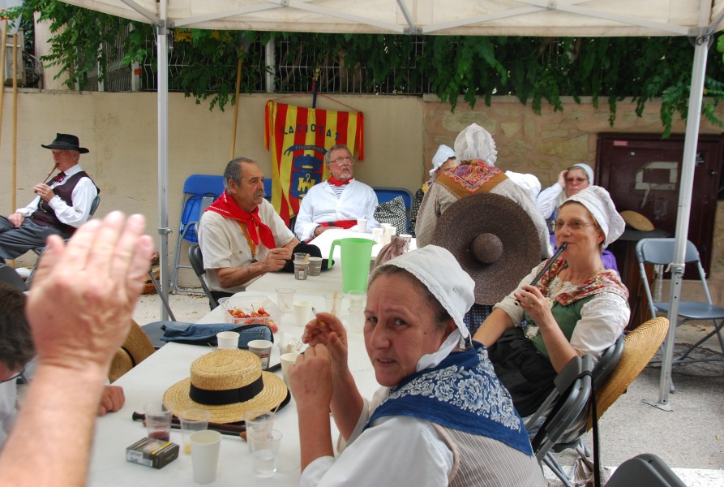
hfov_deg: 53.0
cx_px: 362
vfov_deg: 37.1
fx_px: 726
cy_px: 244
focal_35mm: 36
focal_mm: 24
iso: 400
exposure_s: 1/200
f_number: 7.1
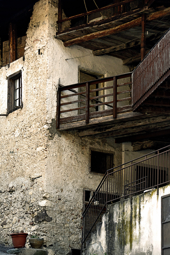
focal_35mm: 150
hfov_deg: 9.2
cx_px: 85
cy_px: 128
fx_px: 1061
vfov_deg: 13.7
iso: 400
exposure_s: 1/320
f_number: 6.3
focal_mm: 150
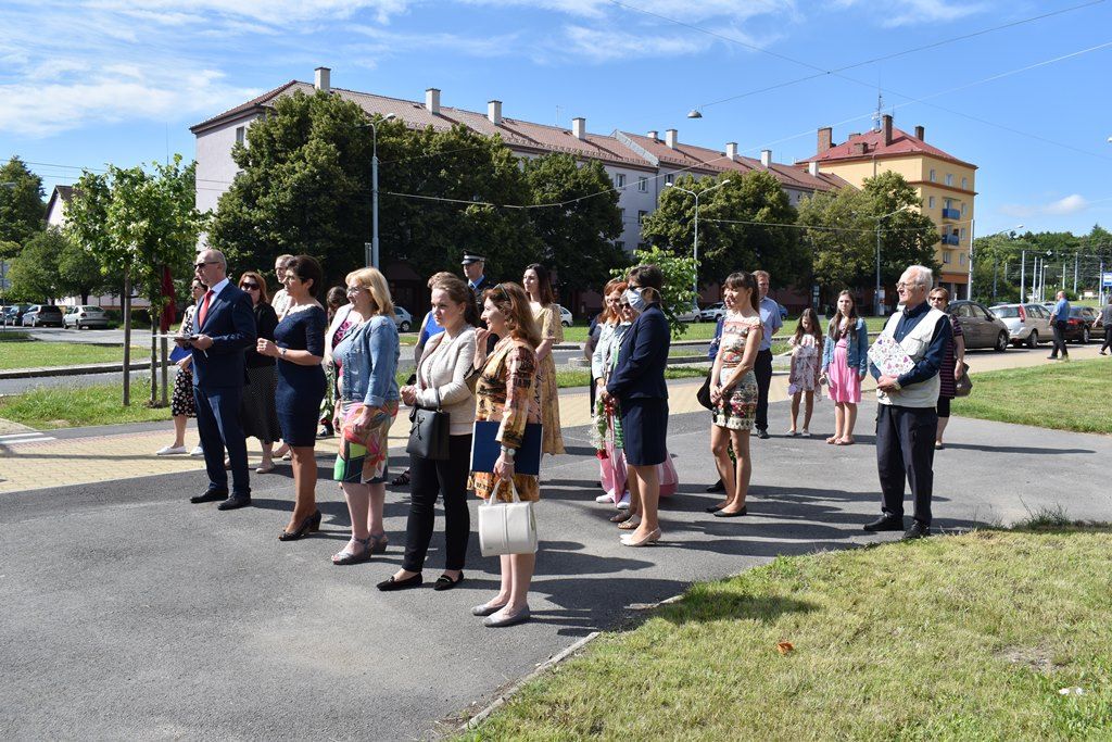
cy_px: 371
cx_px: 556
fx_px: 927
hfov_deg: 61.9
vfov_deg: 43.6
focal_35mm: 30
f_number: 9
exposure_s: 1/320
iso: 100
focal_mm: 20
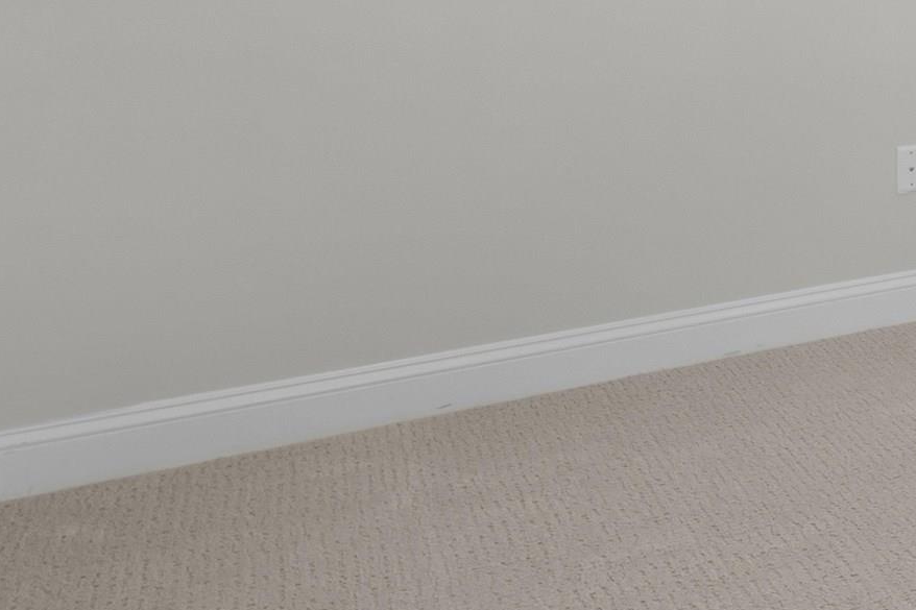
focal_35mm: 56
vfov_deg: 22.1
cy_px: -142
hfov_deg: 24.1
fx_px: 1425
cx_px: 1509
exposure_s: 1/15
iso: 640
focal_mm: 16
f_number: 8
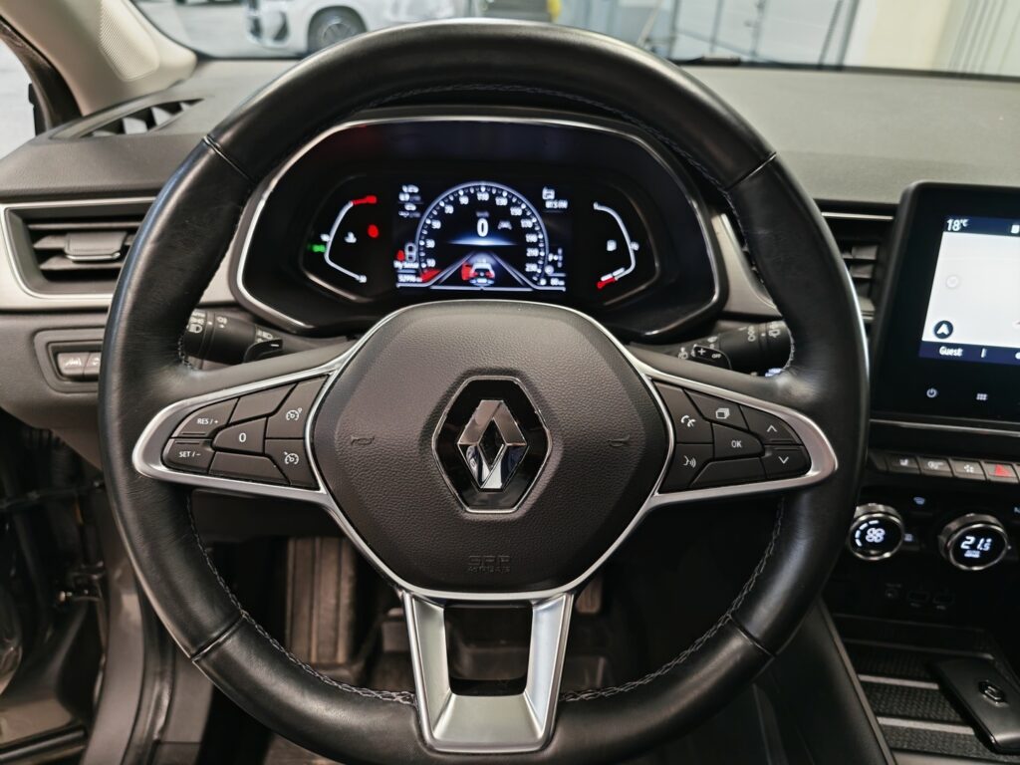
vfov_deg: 58.9
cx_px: 510
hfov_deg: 73.9
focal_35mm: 23
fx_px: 678
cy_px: 382
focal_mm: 5.4
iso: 125
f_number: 1.6
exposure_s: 1/50
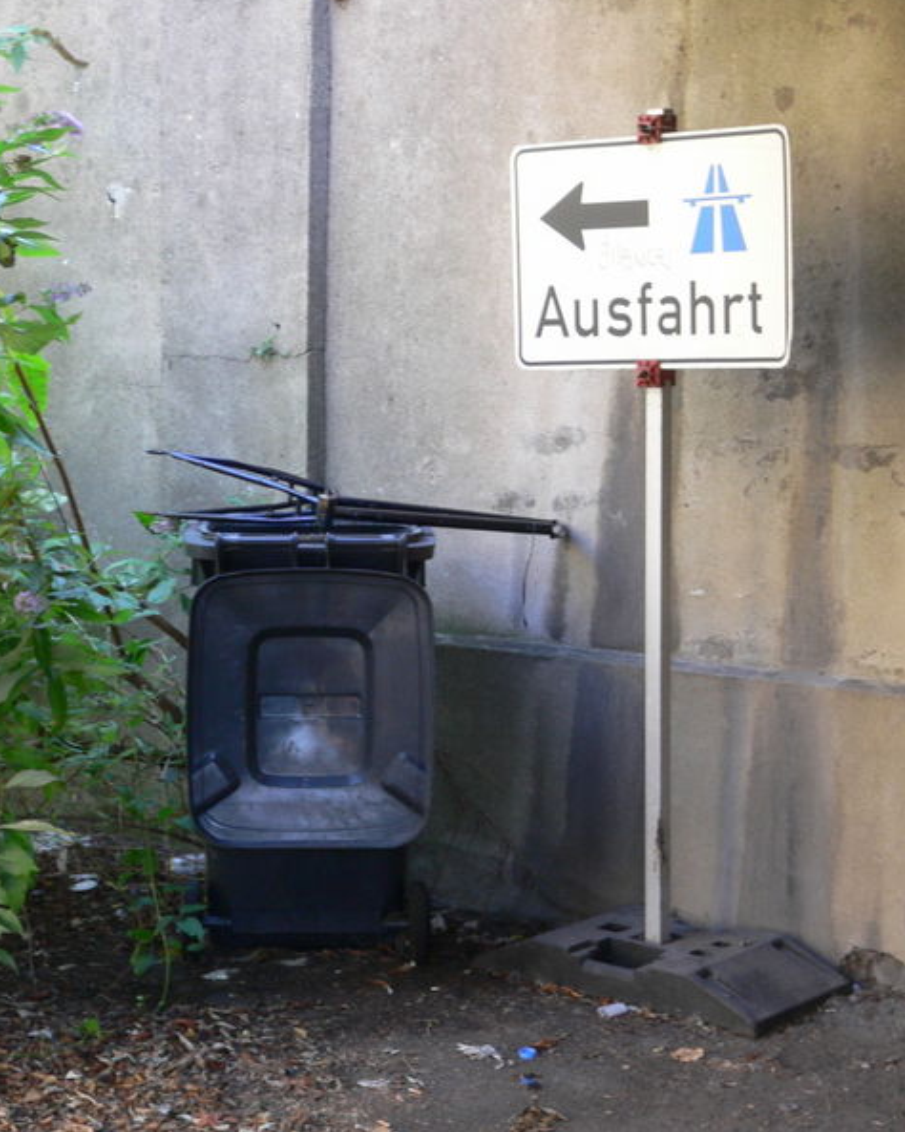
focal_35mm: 78
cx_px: 449
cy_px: 599
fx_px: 2613
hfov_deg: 19.7
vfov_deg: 24.4
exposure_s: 1/15
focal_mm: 12.3
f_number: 4.2
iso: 150
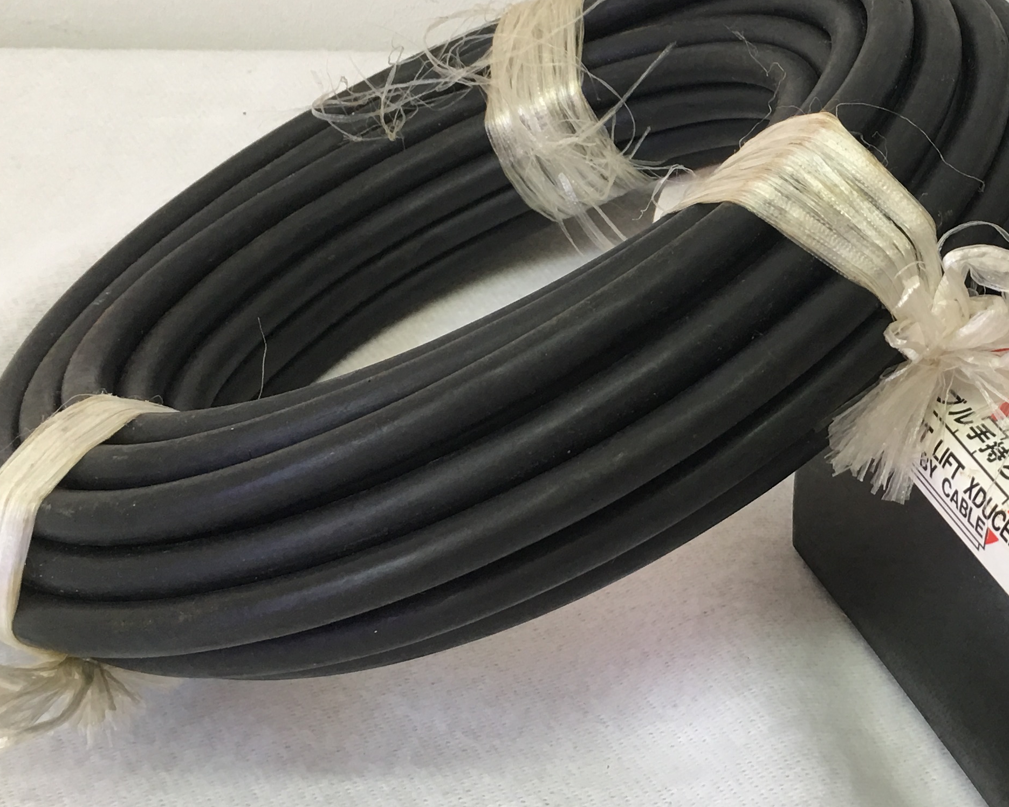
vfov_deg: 24.9
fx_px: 1822
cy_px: 321
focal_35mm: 61
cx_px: 909
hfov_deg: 29.7
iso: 32
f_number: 2.2
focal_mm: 4.15
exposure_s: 1/33
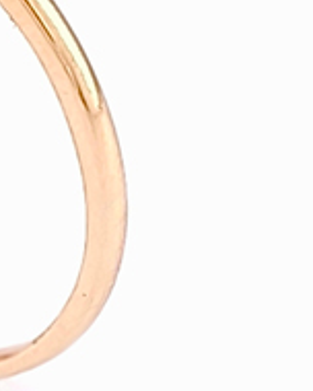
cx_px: -138
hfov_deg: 1.5
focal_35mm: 1050
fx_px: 12158
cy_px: 13
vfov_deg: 1.8
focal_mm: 22.48
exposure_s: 1/200
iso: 125
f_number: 2.67
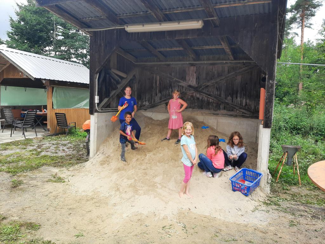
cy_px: 122
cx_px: 162
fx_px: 244
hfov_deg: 67.3
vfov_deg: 53.1
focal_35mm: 26
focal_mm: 3.92
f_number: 1.7
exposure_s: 1/388
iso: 40
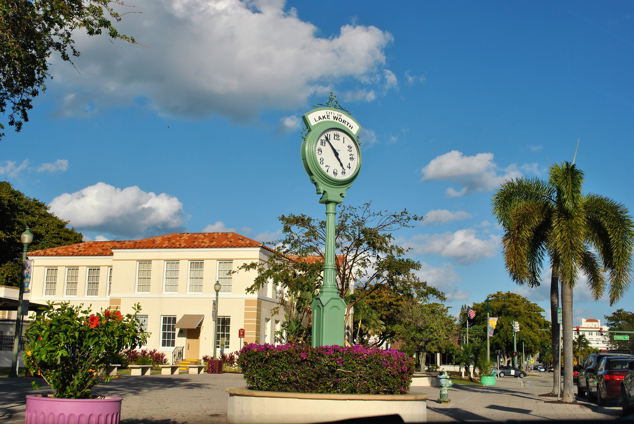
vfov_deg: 32.0
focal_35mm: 42
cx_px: 317
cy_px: 212
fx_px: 741
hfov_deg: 46.3
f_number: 9
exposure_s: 1/320
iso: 100
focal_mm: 28
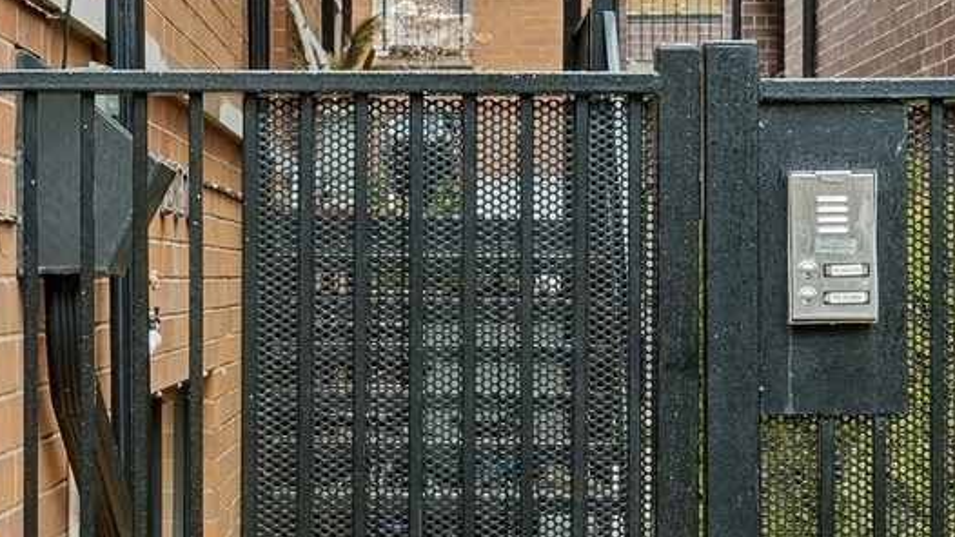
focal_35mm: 113
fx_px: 2862
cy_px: 386
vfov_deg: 10.7
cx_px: 340
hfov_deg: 18.9
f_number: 8
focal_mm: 35
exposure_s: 1/20
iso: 320
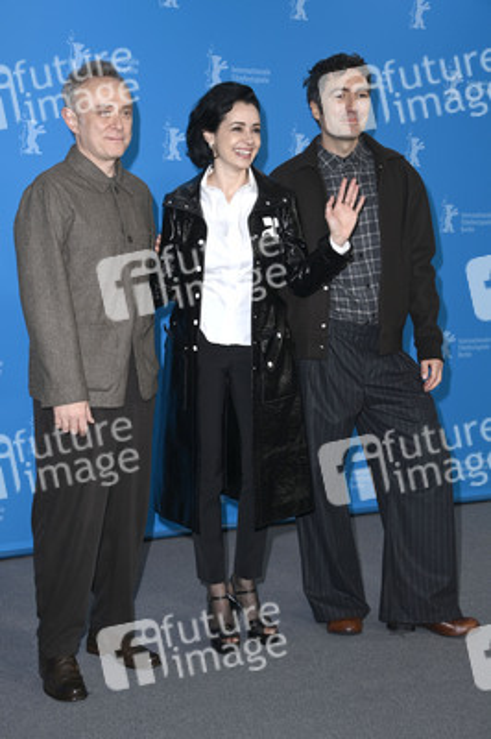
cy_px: 370
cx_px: 246
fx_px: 1066
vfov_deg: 38.2
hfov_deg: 25.9
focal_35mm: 52
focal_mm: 52
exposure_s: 1/250
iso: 640
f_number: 5.6
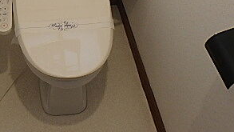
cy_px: -28
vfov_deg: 22.1
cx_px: 63
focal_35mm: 50
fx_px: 310
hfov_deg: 40.3
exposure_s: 1/40
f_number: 3.5
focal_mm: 3.7
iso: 200
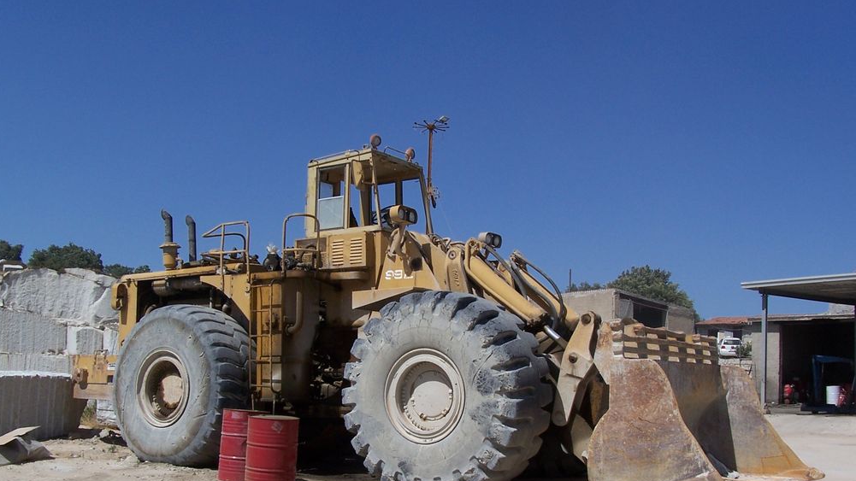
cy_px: 327
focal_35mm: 39
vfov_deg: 30.2
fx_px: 885
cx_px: 432
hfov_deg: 51.6
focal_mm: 6
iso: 80
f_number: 5.6
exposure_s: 1/750
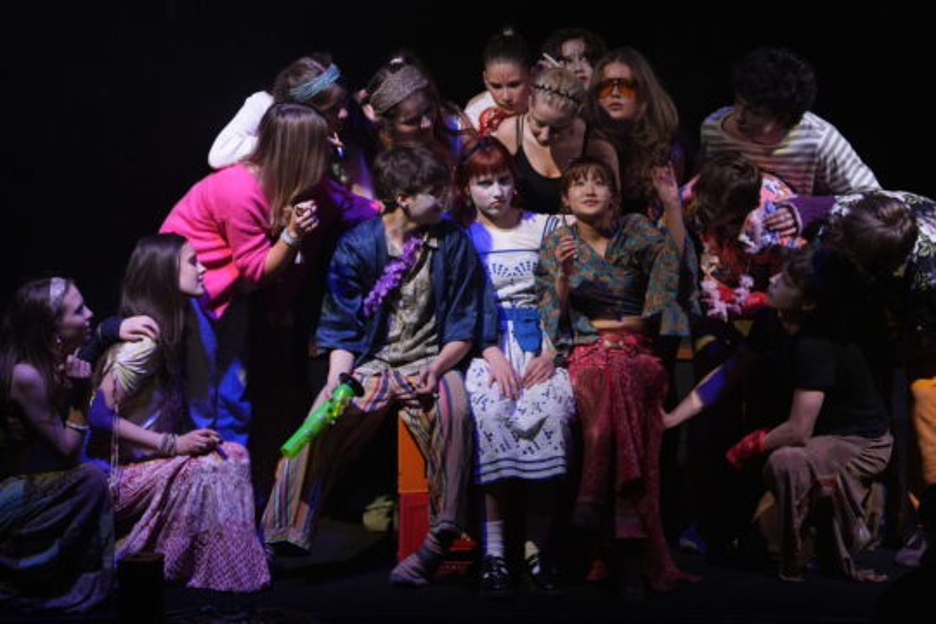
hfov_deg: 10.2
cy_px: 312
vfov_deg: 6.8
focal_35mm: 202
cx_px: 468
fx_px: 5252
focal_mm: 202
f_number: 5.6
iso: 1600
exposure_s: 1/80
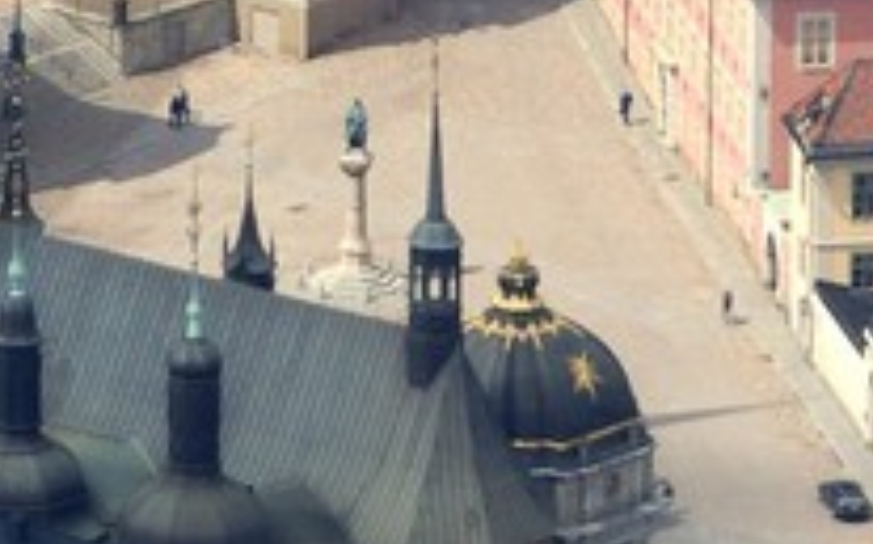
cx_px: -869
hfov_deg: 1.1
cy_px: -721
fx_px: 43503
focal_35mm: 1830
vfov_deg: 0.7
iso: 100
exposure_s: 1/2000
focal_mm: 155
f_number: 2.8
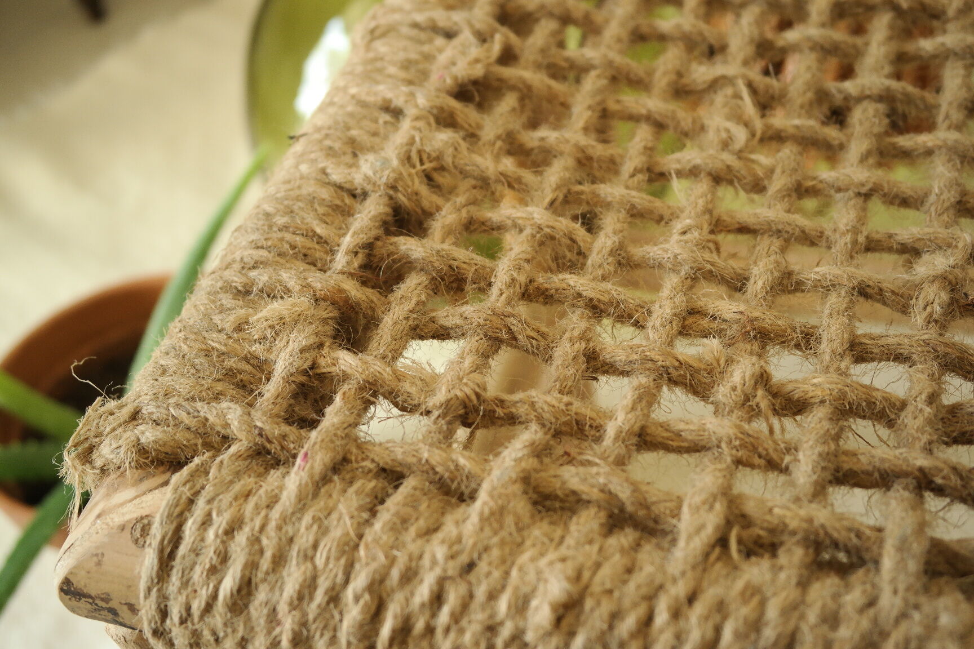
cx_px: 487
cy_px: 324
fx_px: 1163
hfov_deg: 45.4
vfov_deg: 31.2
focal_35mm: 43
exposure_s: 1/30
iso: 800
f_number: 5.6
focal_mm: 28
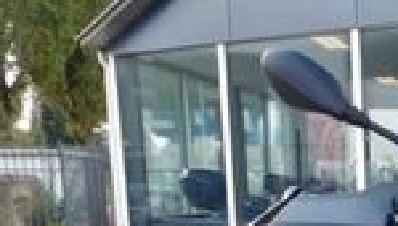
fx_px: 1226
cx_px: 544
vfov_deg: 9.4
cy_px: 548
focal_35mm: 116
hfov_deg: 17.1
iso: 125
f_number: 3.1
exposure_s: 1/200
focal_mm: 4.5
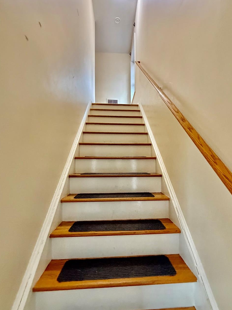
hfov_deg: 74.6
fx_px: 152
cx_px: 126
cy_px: 169
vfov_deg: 90.8
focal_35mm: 17
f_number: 2.2
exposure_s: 1/60
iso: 640
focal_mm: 2.22
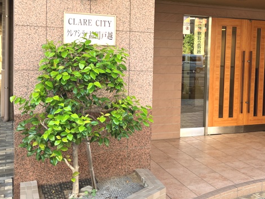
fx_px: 345
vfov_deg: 32.1
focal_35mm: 45
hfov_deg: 42.0
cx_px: 152
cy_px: 77
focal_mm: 3.99
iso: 40
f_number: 1.8
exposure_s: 1/121
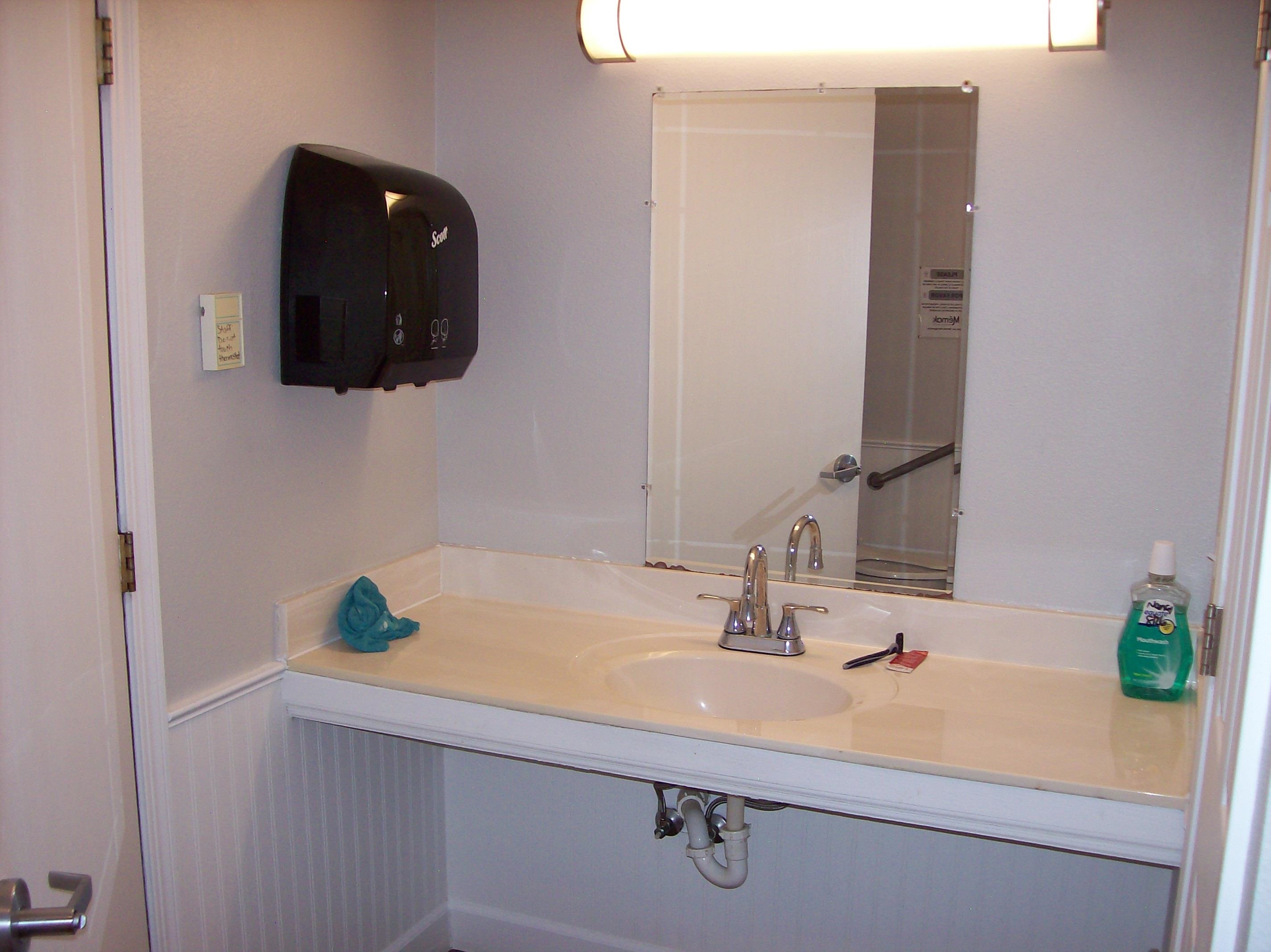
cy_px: 476
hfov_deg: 51.4
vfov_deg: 39.6
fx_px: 1321
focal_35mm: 36
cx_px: 636
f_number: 2.7
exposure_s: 1/64
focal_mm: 6
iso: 80
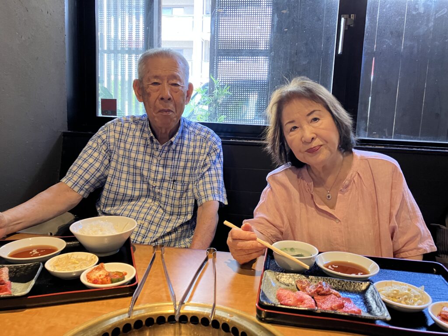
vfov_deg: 49.7
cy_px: 168
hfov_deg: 63.4
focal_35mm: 28
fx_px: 362
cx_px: 224
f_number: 1.8
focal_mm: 3.99
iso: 250
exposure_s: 1/40
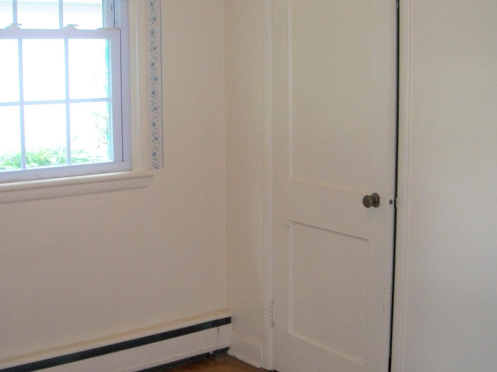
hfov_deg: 36.0
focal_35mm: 53
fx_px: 761
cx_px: 194
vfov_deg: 27.5
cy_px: 178
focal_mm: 6.3
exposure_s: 1/30
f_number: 3.1
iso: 160
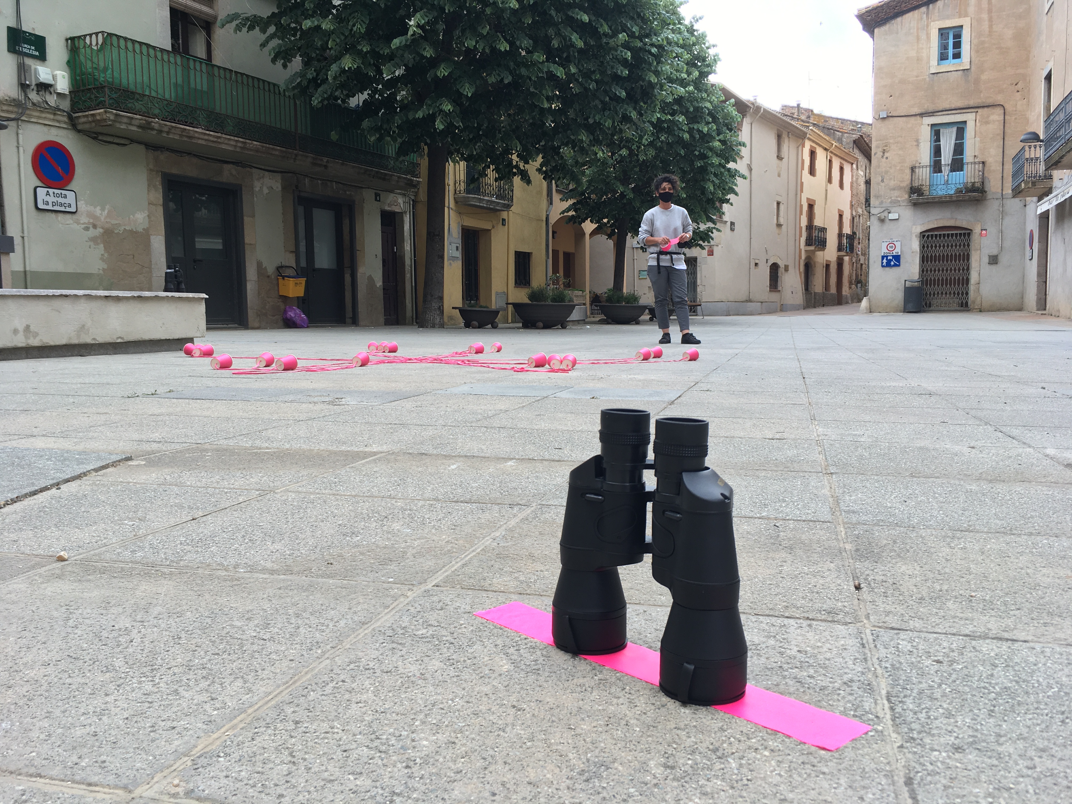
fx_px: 898
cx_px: 536
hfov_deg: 61.7
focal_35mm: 29
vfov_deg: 48.2
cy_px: 402
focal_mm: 4.15
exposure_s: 1/134
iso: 25
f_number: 2.2
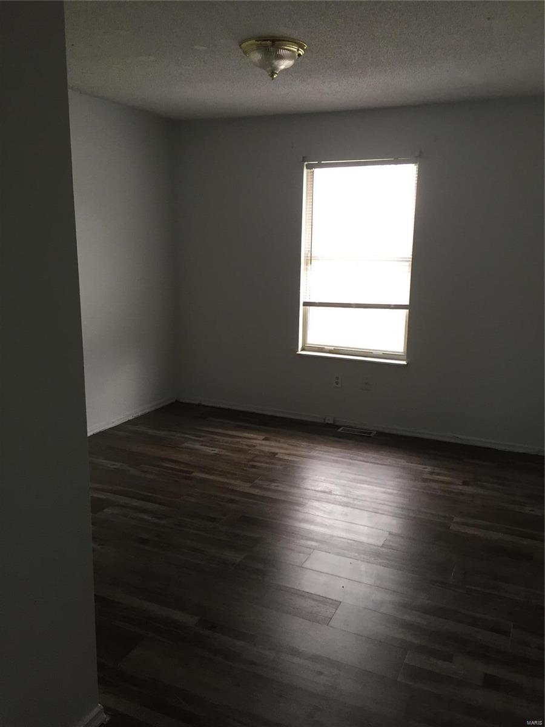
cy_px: 364
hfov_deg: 48.2
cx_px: 272
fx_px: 609
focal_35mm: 29
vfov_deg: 61.7
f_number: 2.2
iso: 50
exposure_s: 1/30
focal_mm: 4.15
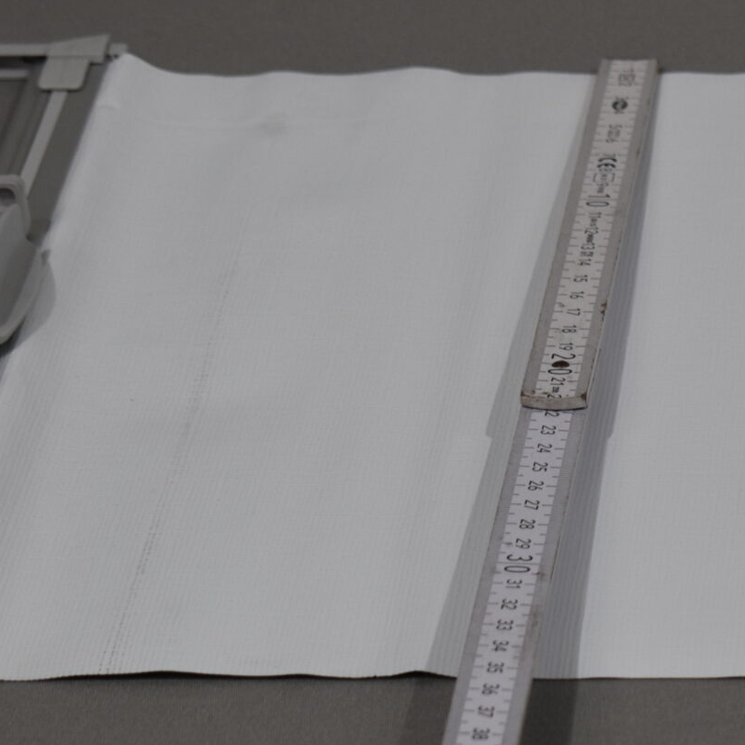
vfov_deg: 7.9
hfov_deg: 7.8
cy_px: 473
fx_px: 5389
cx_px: 1002
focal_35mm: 221
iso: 250
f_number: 5.6
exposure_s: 1/125
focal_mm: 55
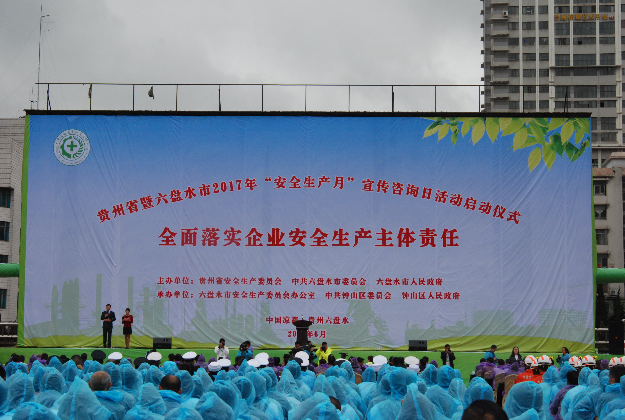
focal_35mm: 68
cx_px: 312
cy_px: 210
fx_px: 1174
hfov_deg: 29.8
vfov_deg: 20.3
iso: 1000
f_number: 13
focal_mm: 45
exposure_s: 1/640
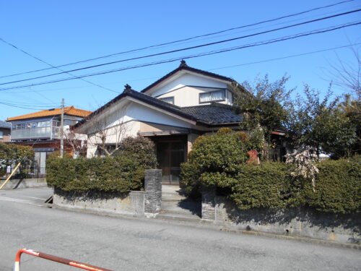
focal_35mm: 26
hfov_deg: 67.3
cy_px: 136
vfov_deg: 53.1
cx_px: 180
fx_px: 271
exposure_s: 1/800
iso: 80
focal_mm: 4.6
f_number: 3.2
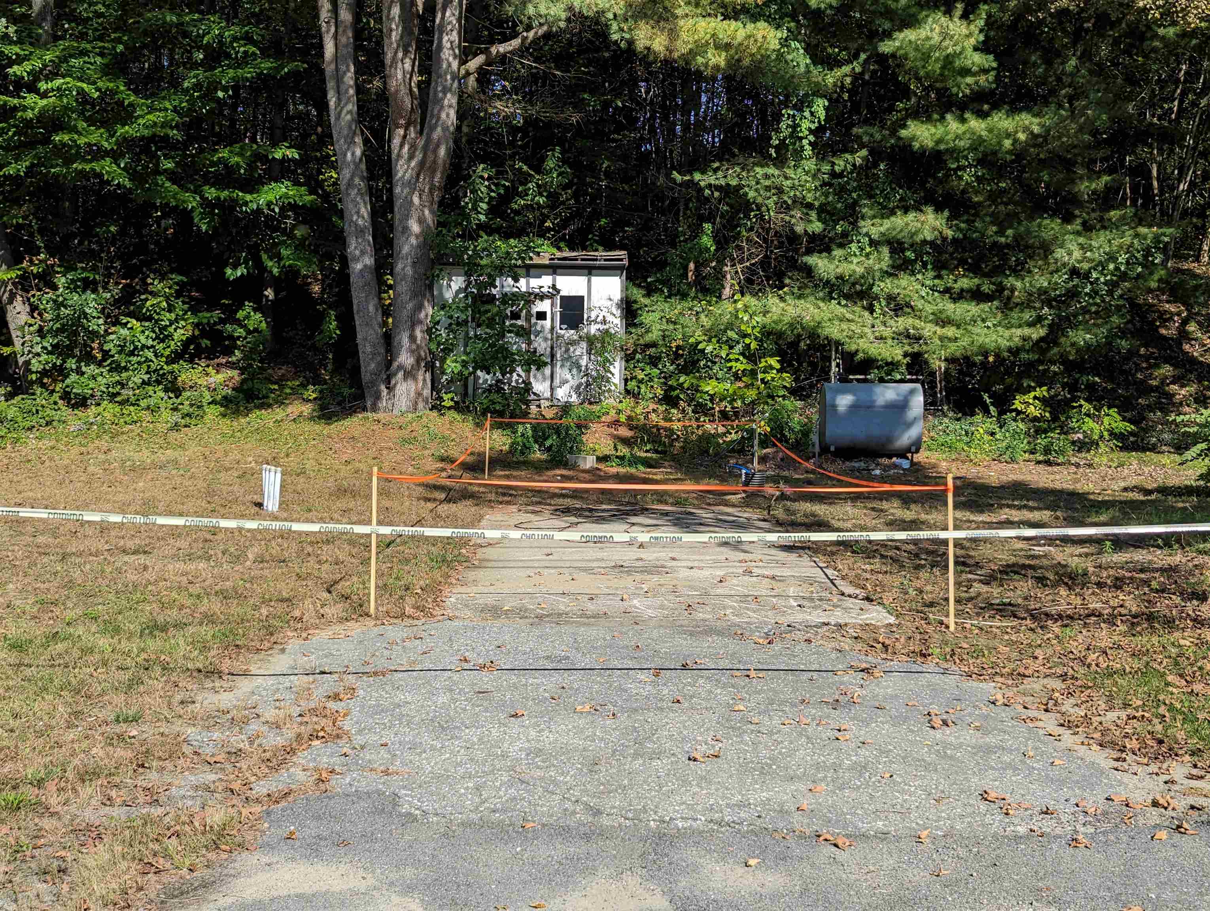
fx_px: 1680
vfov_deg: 30.3
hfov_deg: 39.6
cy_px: 456
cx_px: 605
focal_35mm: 48
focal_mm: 6.81
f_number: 1.85
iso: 41
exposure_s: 1/1689
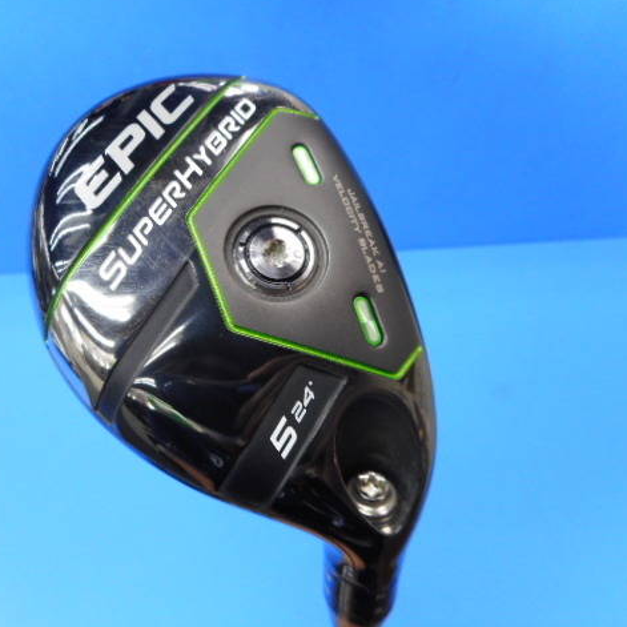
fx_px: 615
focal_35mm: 30
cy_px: 310
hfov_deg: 53.5
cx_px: 240
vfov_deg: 54.0
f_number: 3.7
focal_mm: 4.5
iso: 140
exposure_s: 1/30
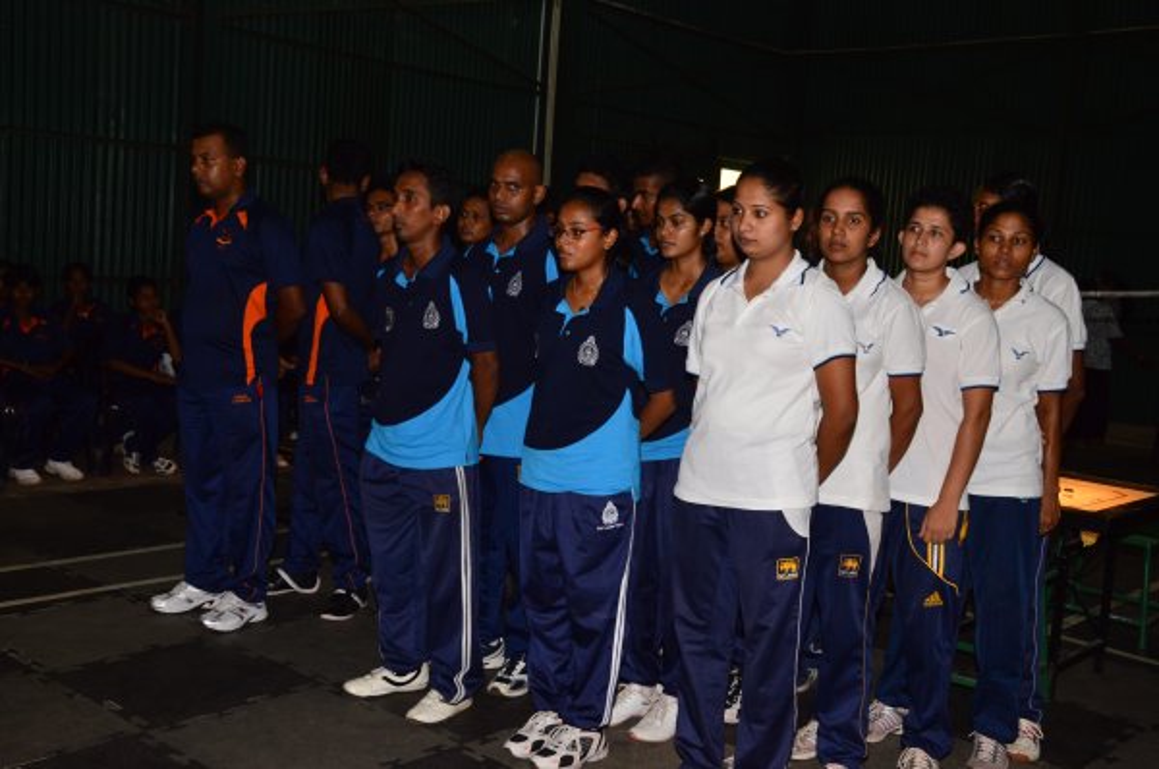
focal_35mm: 39
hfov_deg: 49.6
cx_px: 580
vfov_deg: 34.1
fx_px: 1254
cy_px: 384
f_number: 5.6
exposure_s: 1/50
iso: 400
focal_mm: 26
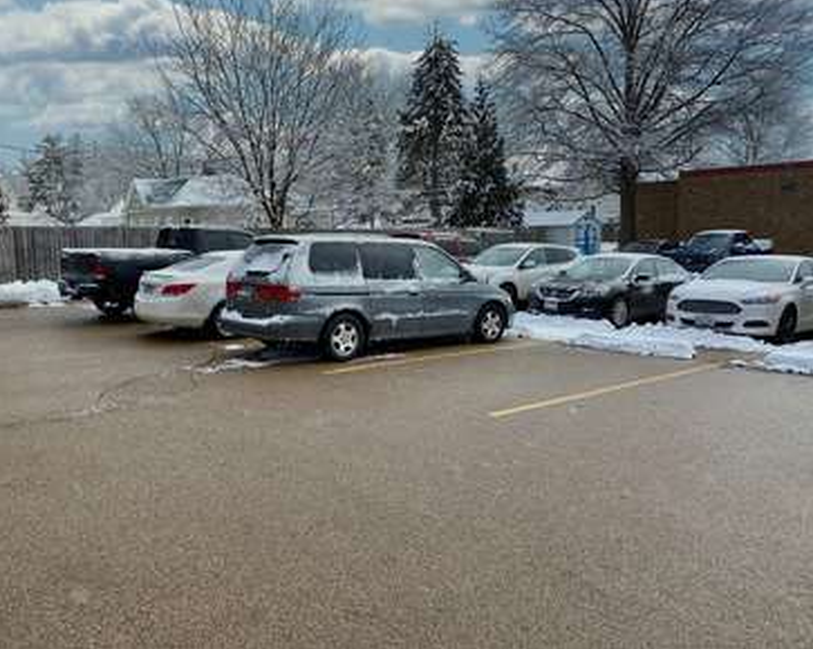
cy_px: 316
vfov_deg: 51.5
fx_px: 673
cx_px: 370
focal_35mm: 28
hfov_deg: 62.1
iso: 32
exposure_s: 1/3215
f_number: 1.8
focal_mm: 4.25
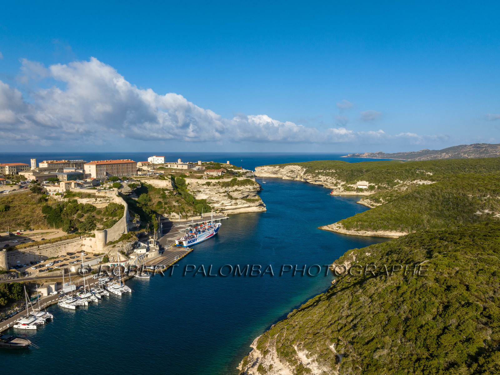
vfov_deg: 56.8
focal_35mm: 24
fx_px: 346
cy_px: 188
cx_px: 250
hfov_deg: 71.6
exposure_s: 1/160
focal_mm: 12.3
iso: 100
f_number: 11
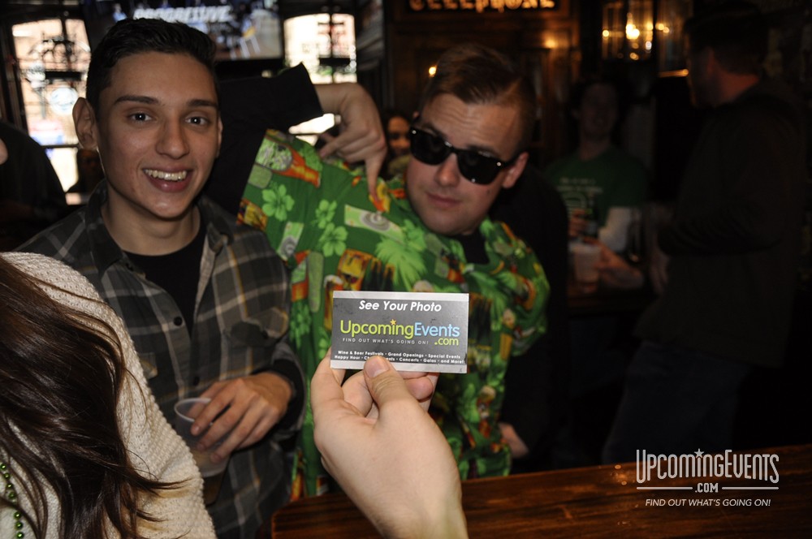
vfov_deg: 36.8
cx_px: 406
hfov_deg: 53.2
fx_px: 811
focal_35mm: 36
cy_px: 270
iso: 400
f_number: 3.8
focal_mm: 24
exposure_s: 1/60
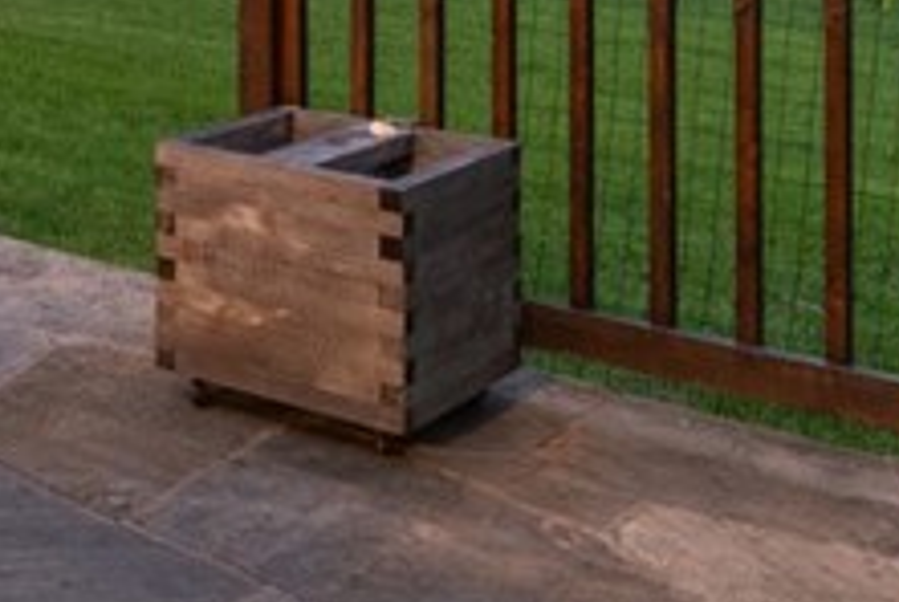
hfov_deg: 23.9
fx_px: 1850
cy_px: -323
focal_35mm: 74
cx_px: -277
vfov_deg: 16.7
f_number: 8
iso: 1000
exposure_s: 1
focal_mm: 16
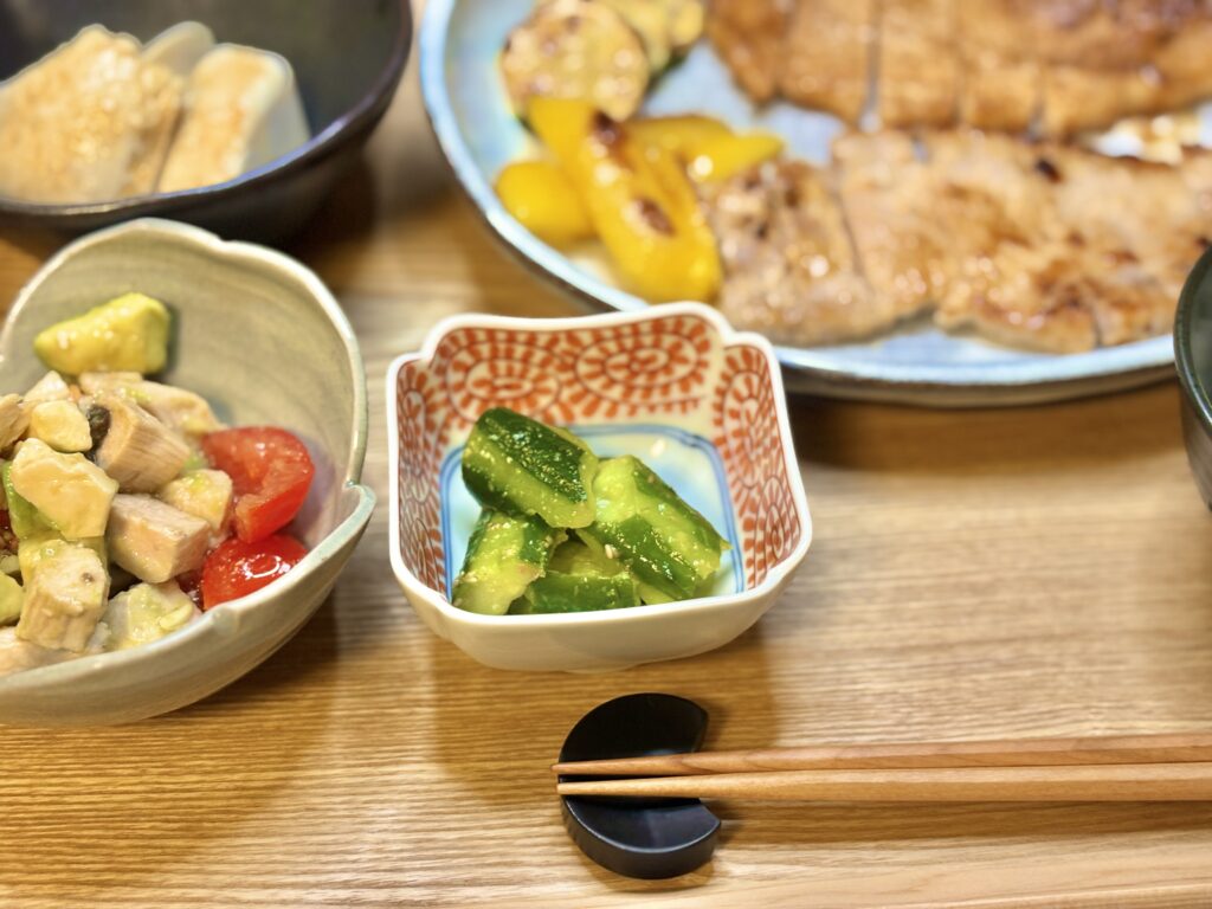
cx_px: 606
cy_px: 454
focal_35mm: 52
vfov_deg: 28.0
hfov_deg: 36.8
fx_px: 1821
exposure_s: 1/45
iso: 100
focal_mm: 5.96
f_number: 1.6
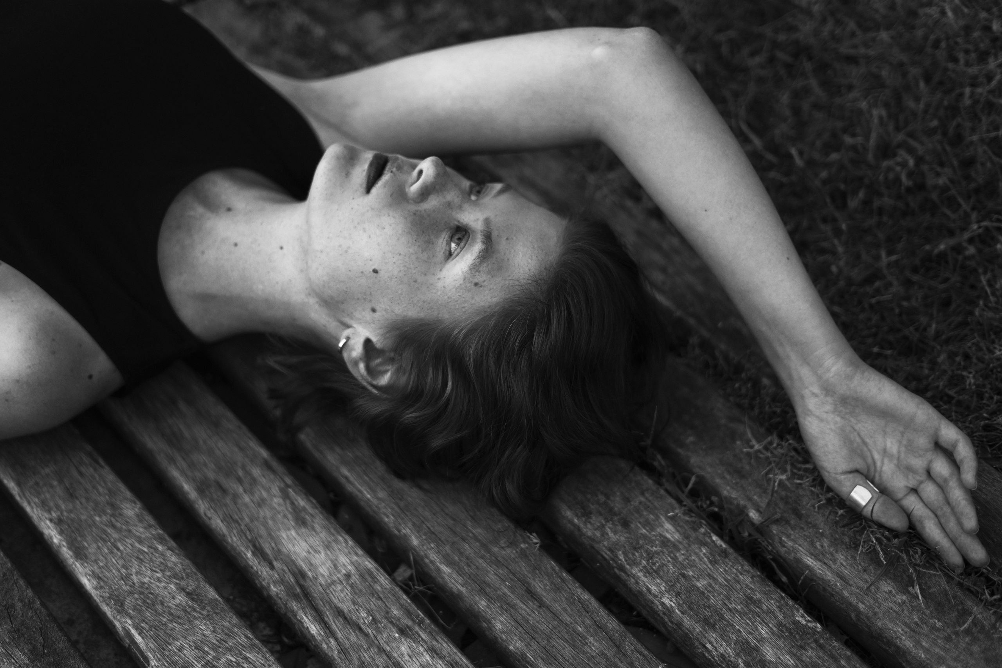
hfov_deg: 39.6
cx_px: 501
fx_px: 1392
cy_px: 334
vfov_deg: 27.0
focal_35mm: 50
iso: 400
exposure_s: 1/1600
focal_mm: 50
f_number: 1.8
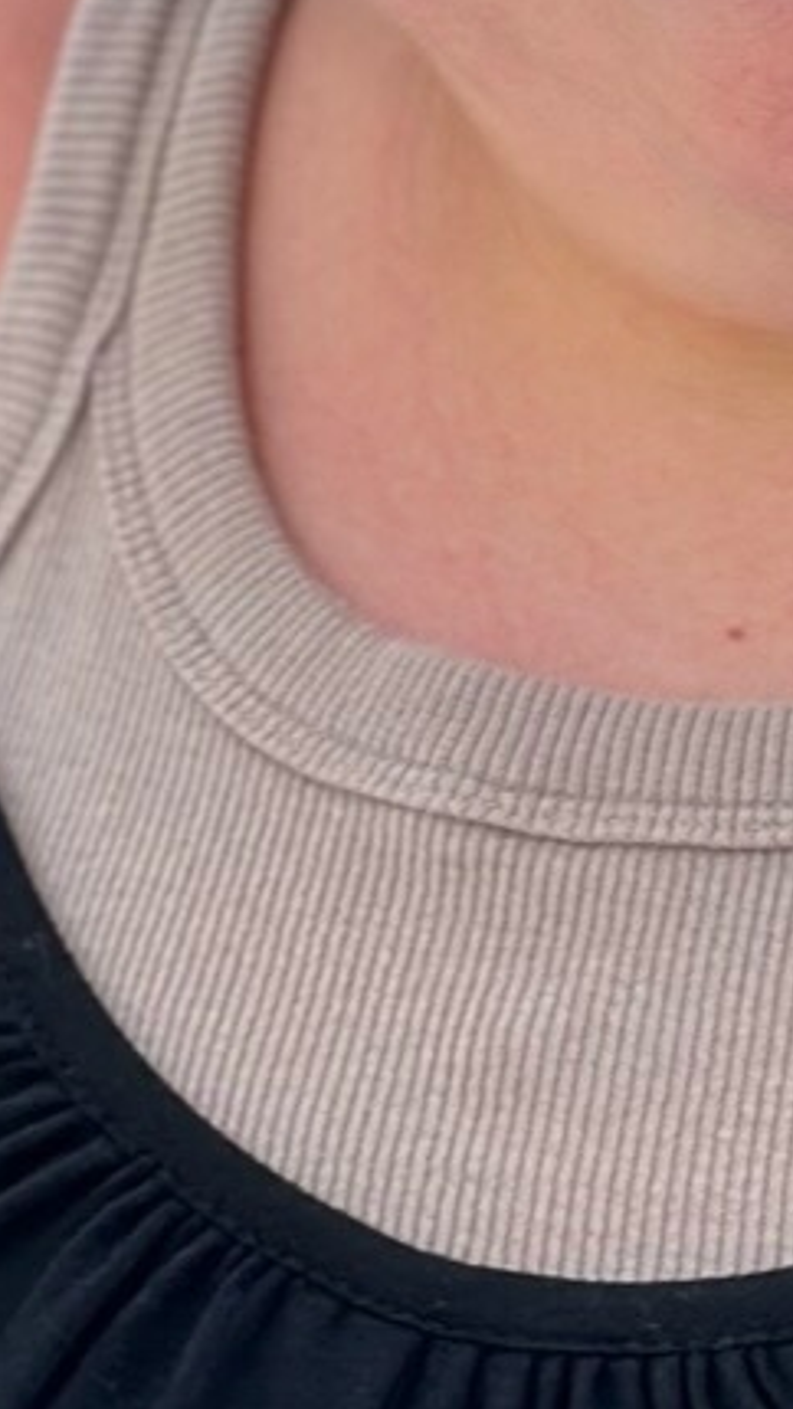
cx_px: 872
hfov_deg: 4.9
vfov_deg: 8.7
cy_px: 660
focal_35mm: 249
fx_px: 9304
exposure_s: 1/2667
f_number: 1.78
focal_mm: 6.86
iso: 100
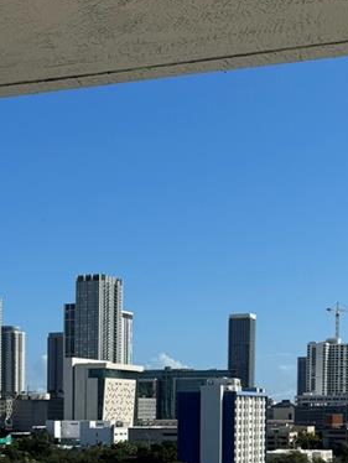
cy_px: 449
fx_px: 1031
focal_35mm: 77
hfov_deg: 18.3
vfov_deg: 24.3
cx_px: -58
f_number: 1.78
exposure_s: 1/7937
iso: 80
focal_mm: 6.86
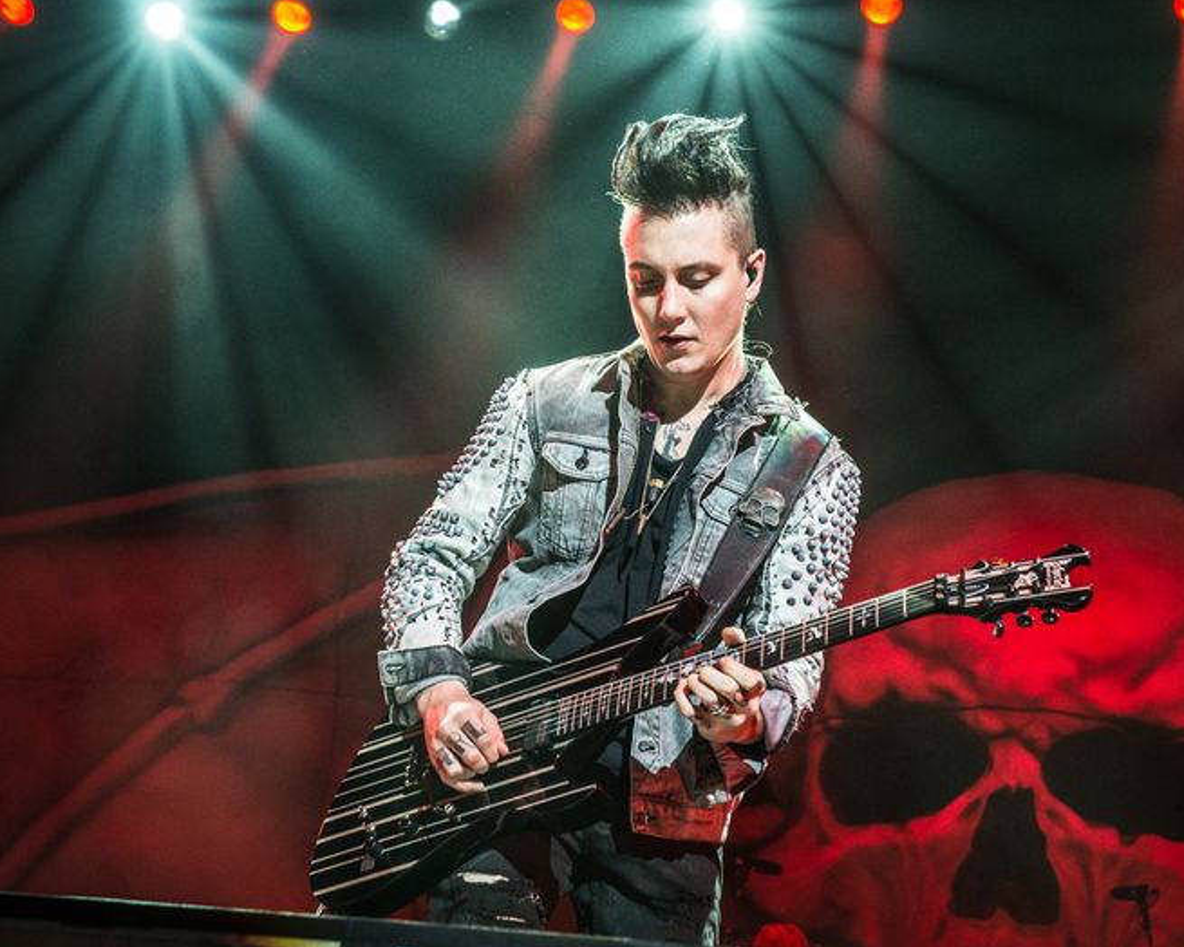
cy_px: 475
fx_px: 2208
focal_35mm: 63
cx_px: 651
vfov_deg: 24.2
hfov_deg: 30.0
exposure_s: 1/500
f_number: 6.3
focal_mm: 55
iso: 3200
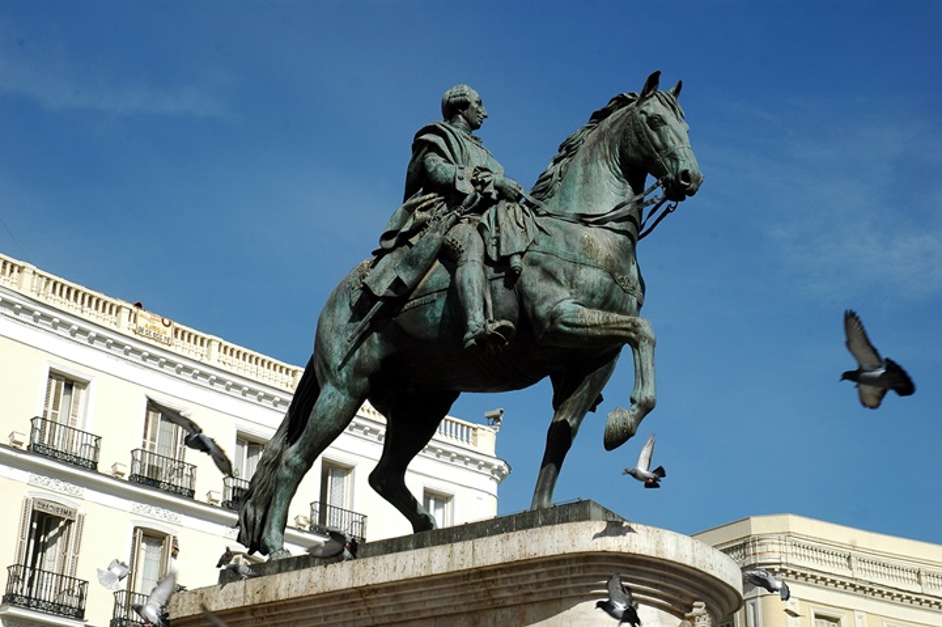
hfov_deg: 33.4
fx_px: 1569
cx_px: 471
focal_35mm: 60
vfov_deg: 22.6
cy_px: 314
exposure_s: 1/400
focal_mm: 40
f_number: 11
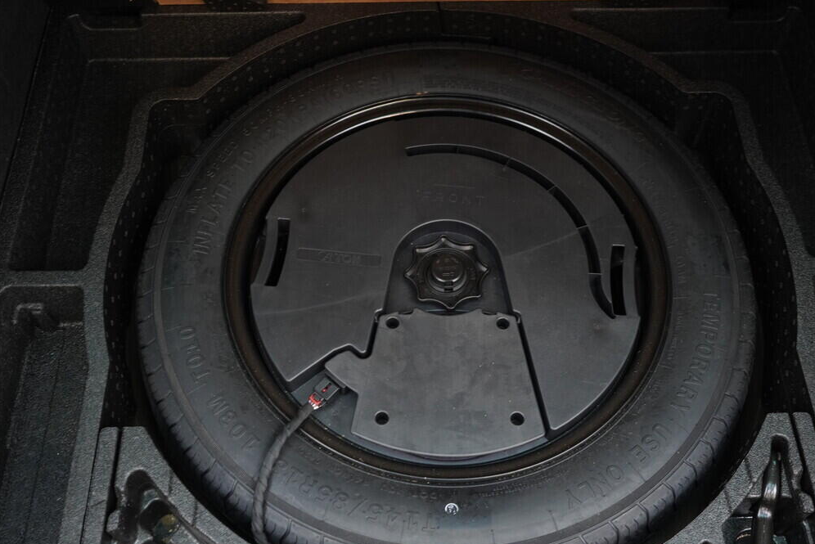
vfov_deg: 36.0
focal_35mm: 37
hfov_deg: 51.9
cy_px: 279
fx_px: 838
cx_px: 417
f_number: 2.8
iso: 640
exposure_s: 1/40
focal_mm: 24
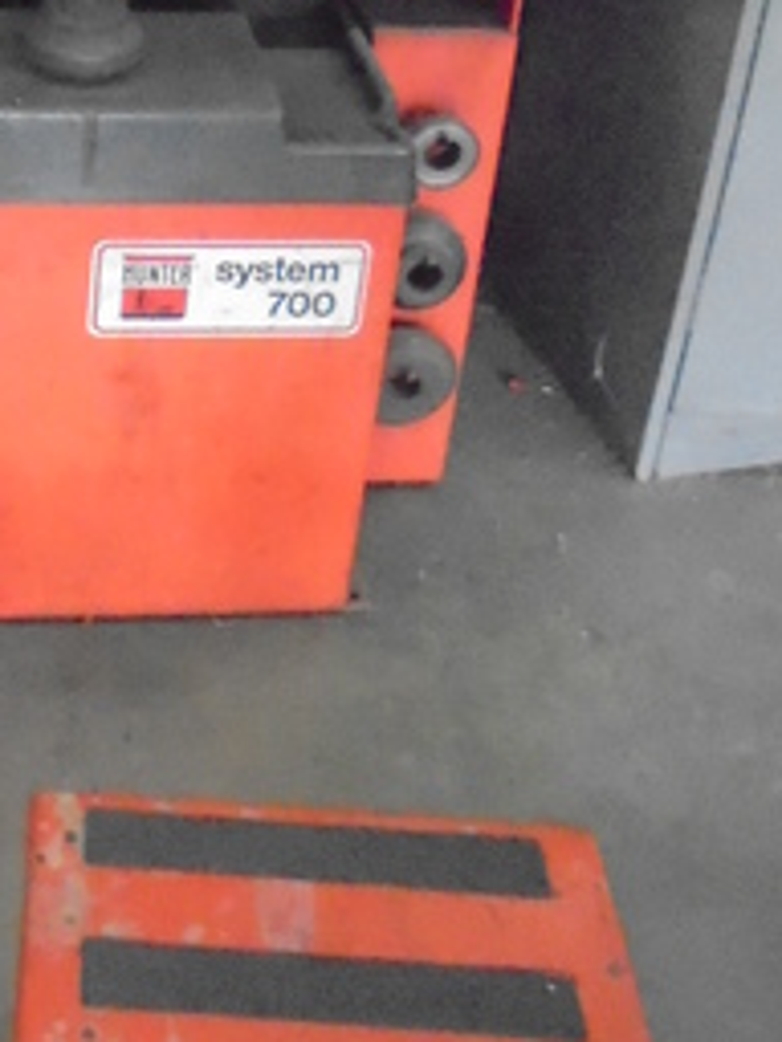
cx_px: 59
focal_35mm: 59
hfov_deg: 24.0
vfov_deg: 30.3
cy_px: -12
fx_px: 1777
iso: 1600
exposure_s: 1/60
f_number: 3.5
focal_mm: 4.6
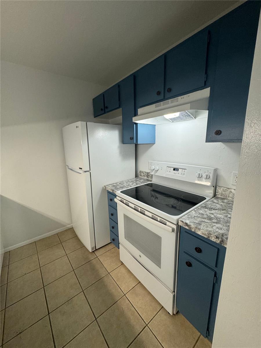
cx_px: 130
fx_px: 141
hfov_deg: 85.7
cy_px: 174
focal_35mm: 14
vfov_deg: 102.1
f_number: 2.2
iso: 200
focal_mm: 2.22
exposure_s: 1/120
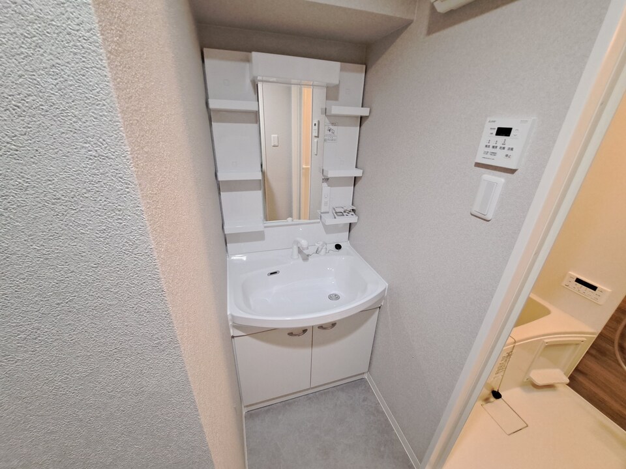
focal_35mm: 13
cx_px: 313
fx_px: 235
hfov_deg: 106.2
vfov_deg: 89.9
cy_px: 234
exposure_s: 1/25
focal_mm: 1.74
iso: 400
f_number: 2.2
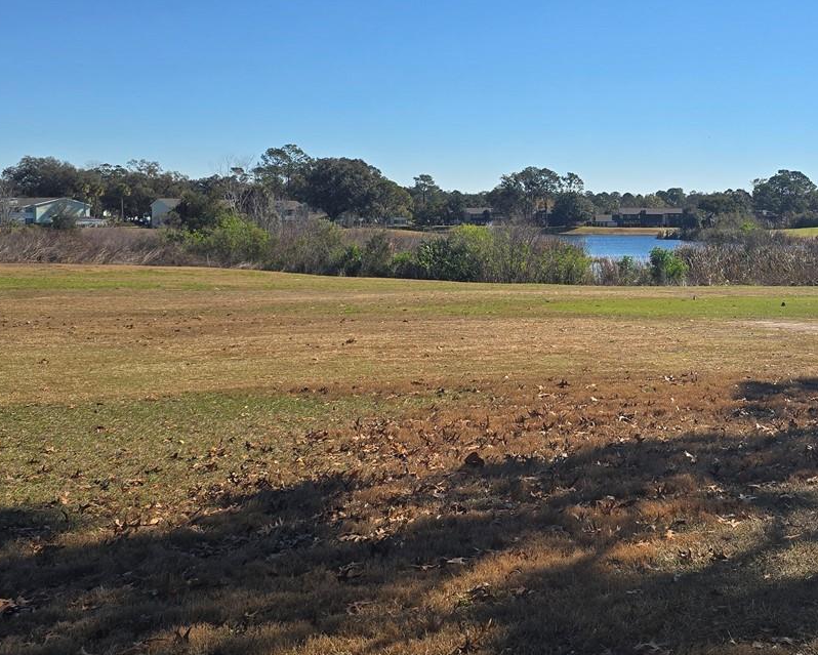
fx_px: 1090
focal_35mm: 45
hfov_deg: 39.7
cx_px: 641
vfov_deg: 33.3
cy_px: 237
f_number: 1.7
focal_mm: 6.3
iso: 12
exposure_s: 1/992
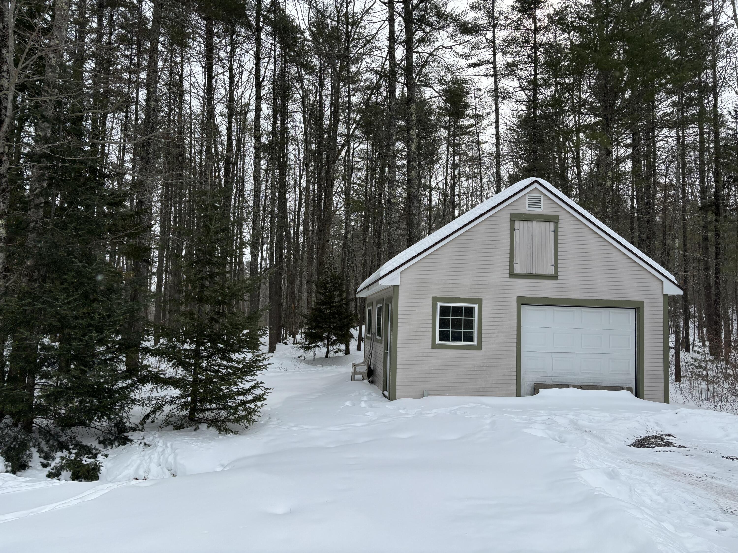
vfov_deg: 53.1
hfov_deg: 67.3
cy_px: 276
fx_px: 554
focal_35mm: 26
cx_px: 369
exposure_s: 1/2288
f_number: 1.6
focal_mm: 5.96
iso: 50
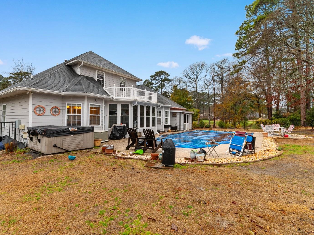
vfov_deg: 74.7
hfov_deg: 90.7
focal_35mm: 17
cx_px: 141
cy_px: 116
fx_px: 154
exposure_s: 1/160
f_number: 6.3
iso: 100
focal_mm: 10
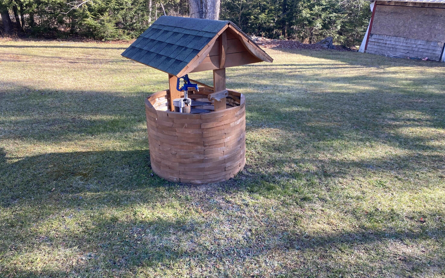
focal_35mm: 28
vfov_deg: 44.5
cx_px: 224
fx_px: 340
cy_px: 135
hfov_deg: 66.5
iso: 32
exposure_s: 1/193
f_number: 1.8
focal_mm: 4.25
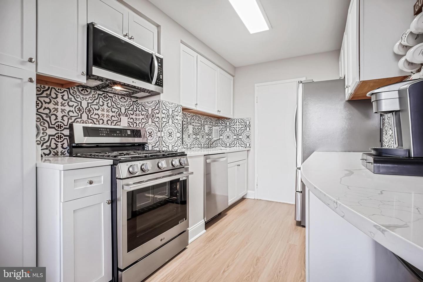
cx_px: 212
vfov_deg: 72.1
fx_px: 194
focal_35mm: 16
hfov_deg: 95.0
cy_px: 141
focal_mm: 11
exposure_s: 1/25
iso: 500
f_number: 8
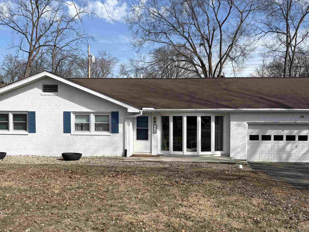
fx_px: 330
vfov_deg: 38.6
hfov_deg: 50.0
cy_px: 129
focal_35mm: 37
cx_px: 177
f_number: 1.6
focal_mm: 5.96
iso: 50
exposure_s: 1/3623
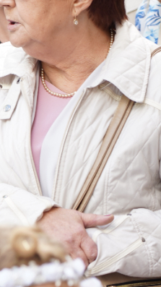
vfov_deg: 6.0
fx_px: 2735
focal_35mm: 360
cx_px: -243
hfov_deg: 3.3
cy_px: 144
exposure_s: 1/100
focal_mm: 105
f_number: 4
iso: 160
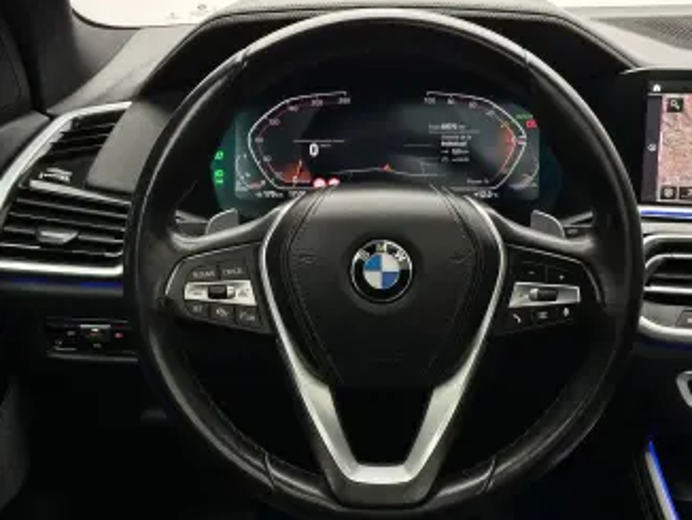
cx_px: 378
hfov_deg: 36.1
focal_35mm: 53
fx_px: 1060
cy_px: 272
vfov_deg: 27.6
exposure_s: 1/38
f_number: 1.78
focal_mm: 6.86
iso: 250
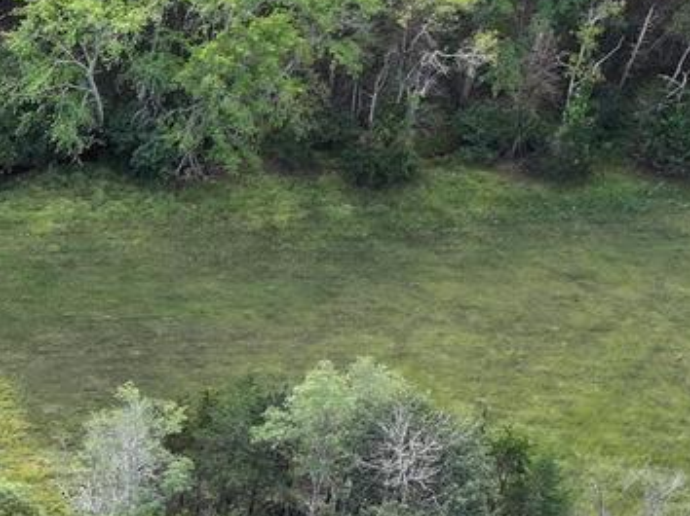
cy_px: 592
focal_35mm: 139
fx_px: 2769
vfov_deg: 10.5
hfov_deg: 13.1
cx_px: -470
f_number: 2.8
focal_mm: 12.29
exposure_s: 1/240
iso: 100
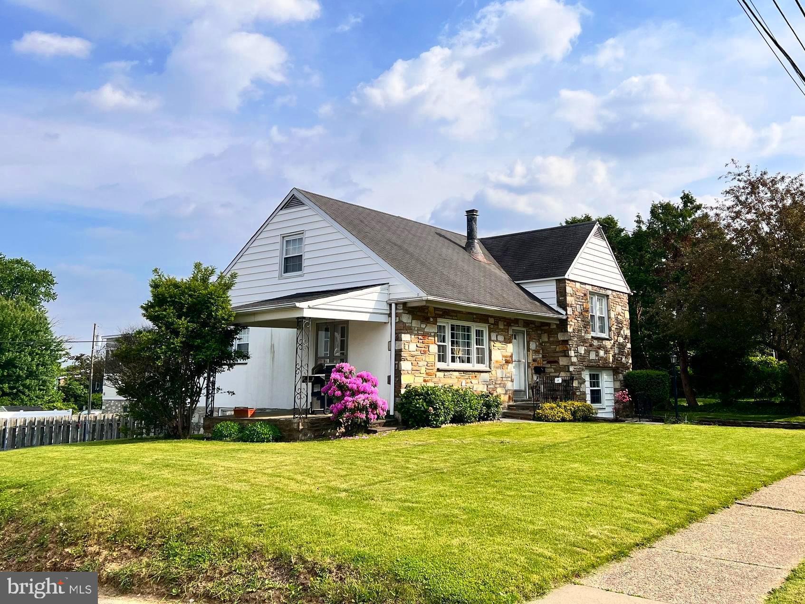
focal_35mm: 26
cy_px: 302
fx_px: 605
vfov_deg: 53.1
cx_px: 402
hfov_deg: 67.3
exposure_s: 1/6211
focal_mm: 5.7
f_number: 1.5
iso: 50
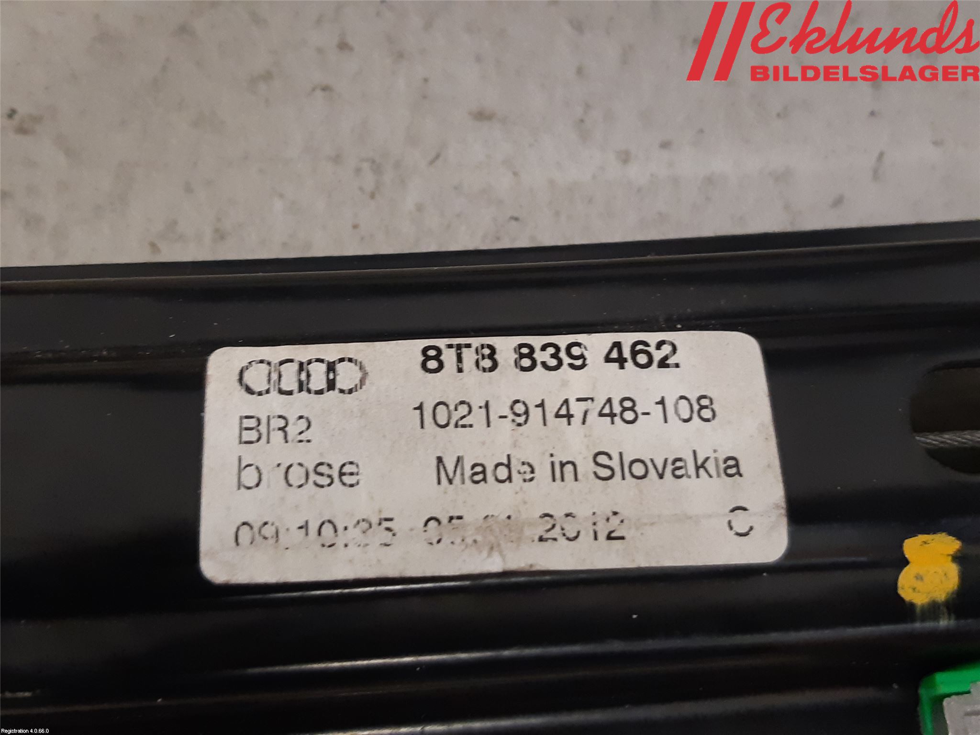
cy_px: 368
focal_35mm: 26
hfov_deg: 67.3
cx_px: 490
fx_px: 736
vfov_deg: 53.1
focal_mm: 3.93
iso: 250
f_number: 1.7
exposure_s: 1/33
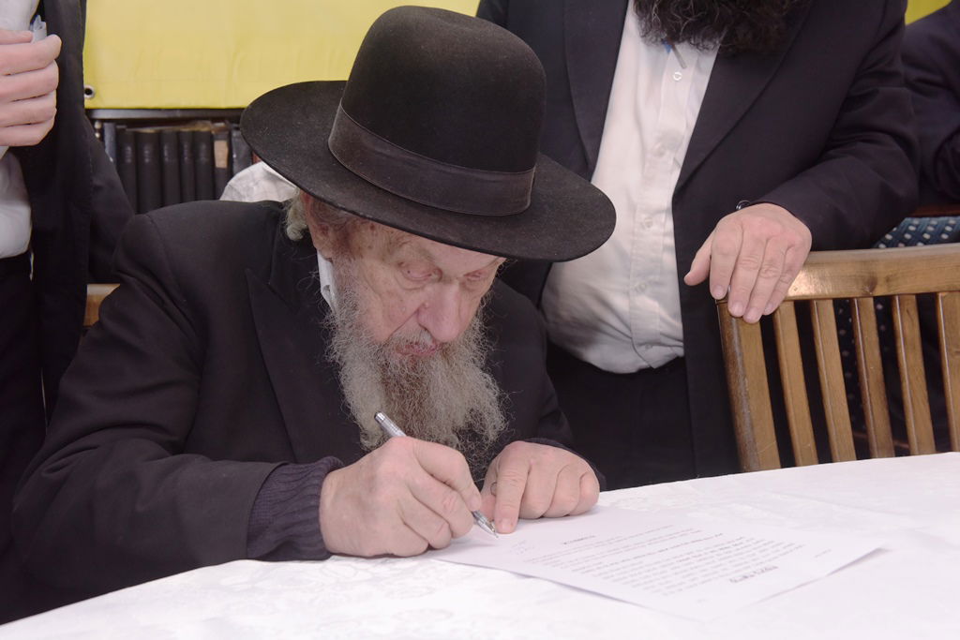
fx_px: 1173
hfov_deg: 44.5
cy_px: 320
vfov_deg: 30.5
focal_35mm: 44
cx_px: 480
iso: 2000
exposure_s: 1/125
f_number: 7.1
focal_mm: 44
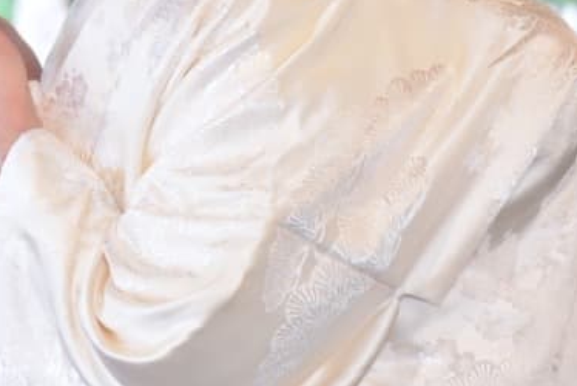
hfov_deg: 10.2
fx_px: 3240
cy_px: -18
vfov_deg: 6.8
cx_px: 296
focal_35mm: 202
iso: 4000
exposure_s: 1/60
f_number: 5.6
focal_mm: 70
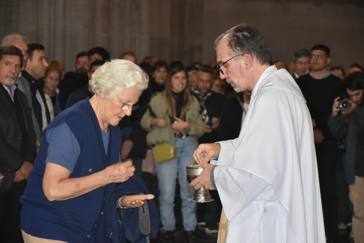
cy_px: 122
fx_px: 1441
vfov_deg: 9.6
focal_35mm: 142
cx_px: 182
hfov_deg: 14.4
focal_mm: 95
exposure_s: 1/60
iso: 1600
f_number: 5.6
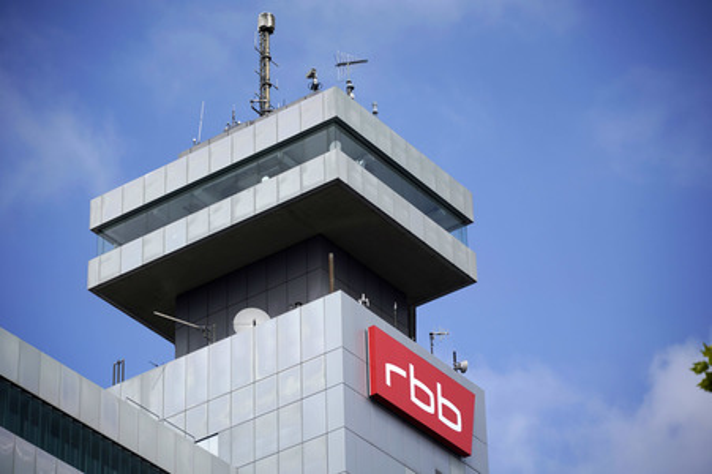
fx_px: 2510
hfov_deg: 16.1
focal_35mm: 127
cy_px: 237
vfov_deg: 10.8
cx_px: 356
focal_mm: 127
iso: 160
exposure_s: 1/2000
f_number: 5
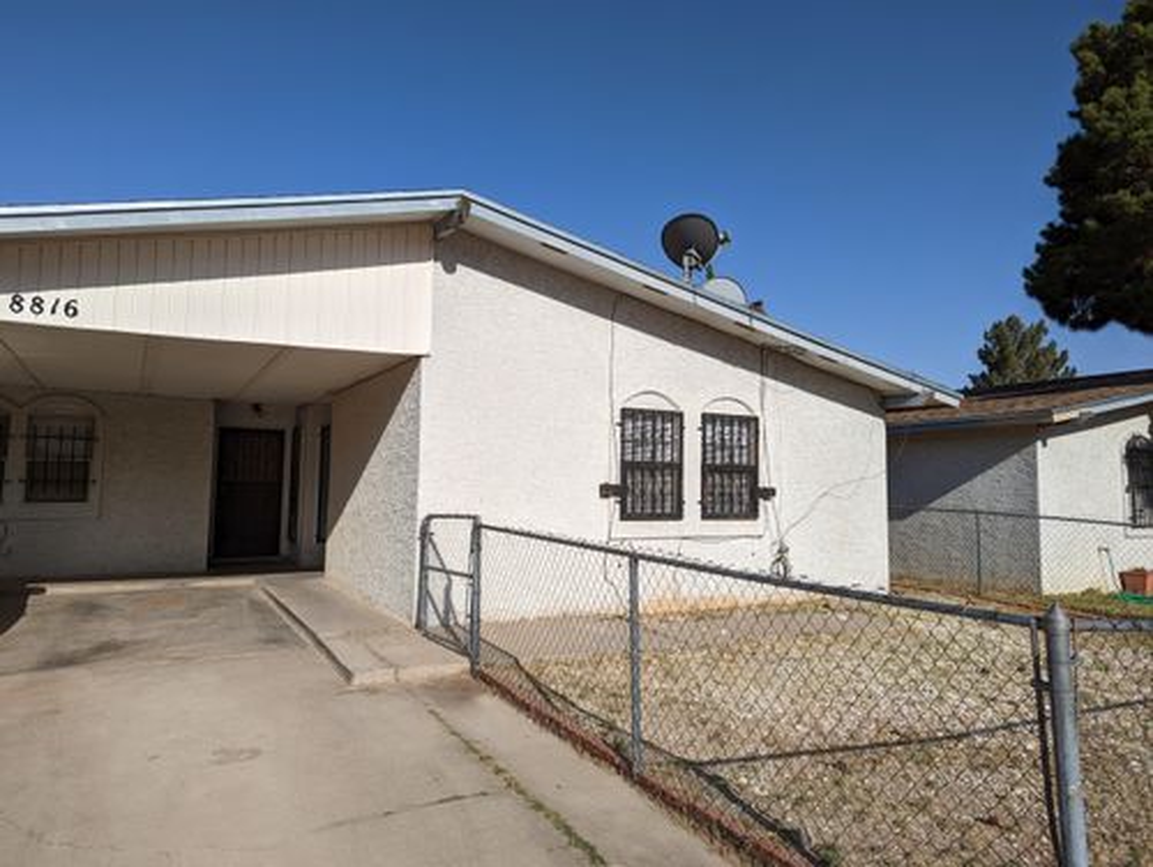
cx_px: 576
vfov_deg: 56.9
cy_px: 434
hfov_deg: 71.5
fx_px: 800
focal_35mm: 24
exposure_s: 1/4184
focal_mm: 6.81
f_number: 1.85
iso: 47
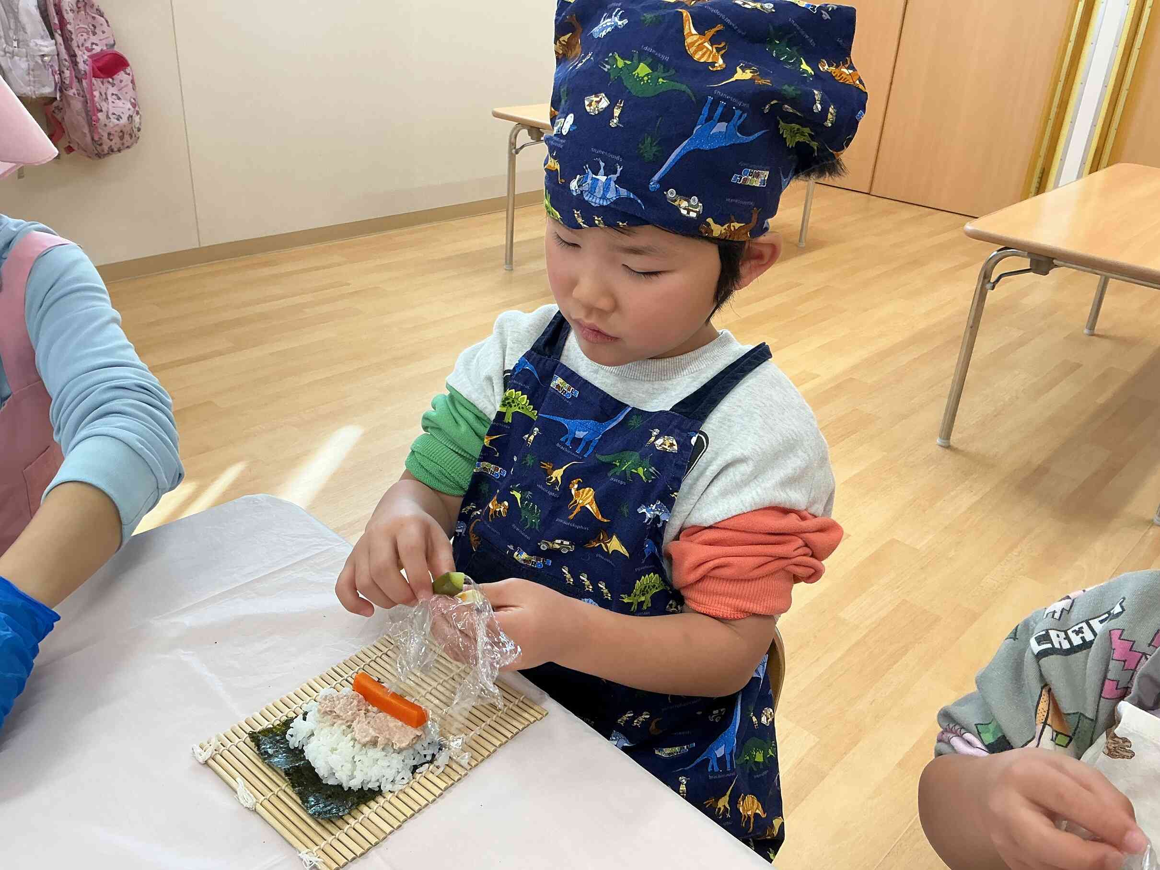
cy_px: 435
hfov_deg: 61.7
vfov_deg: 48.2
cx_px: 580
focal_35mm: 29
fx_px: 972
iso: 50
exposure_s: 1/100
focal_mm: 3
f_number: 1.8
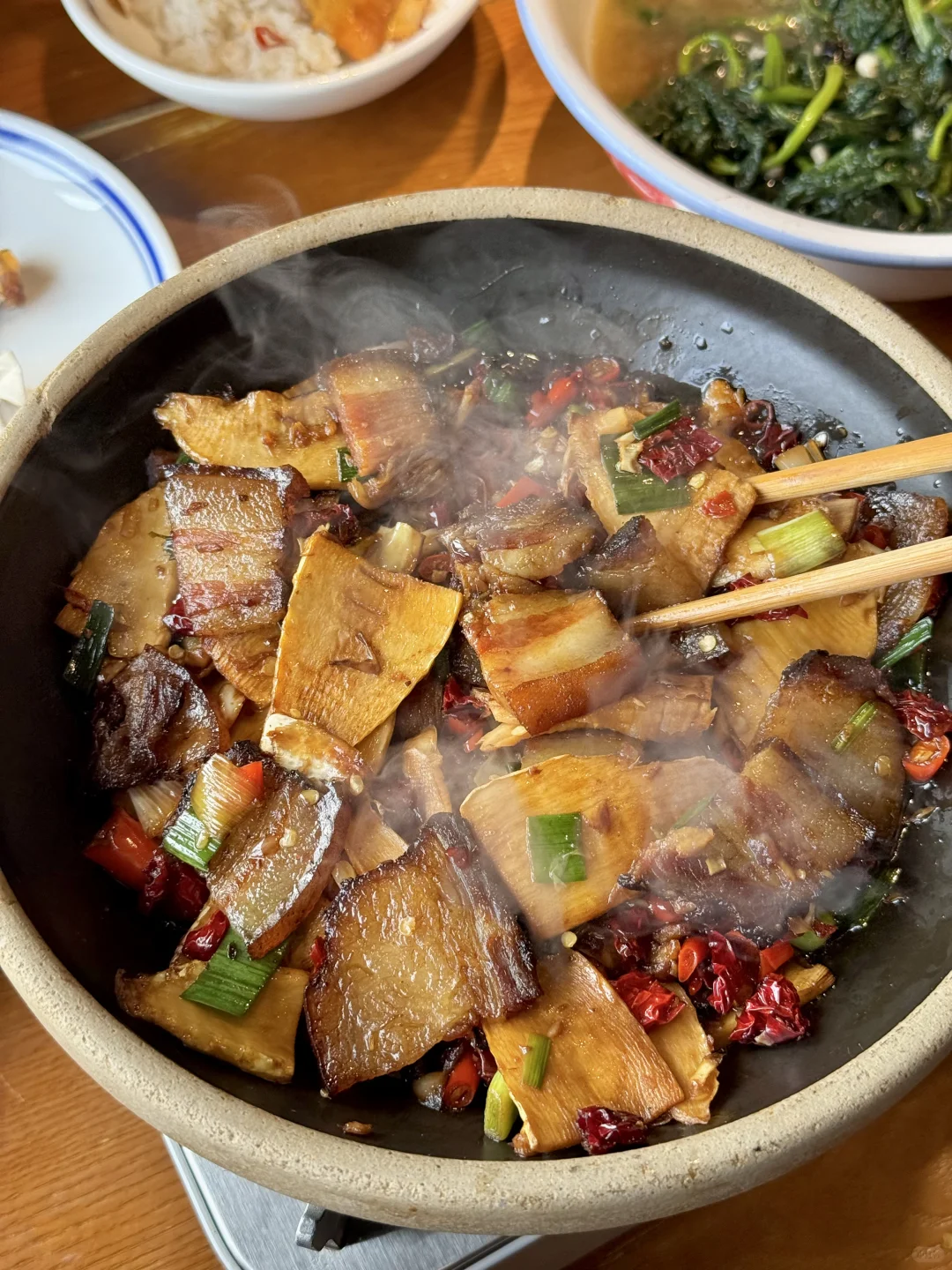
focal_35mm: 48
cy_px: 635
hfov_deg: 30.3
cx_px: 476
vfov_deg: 39.7
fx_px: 1760
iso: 200
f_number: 1.78
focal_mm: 6.76
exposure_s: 1/222
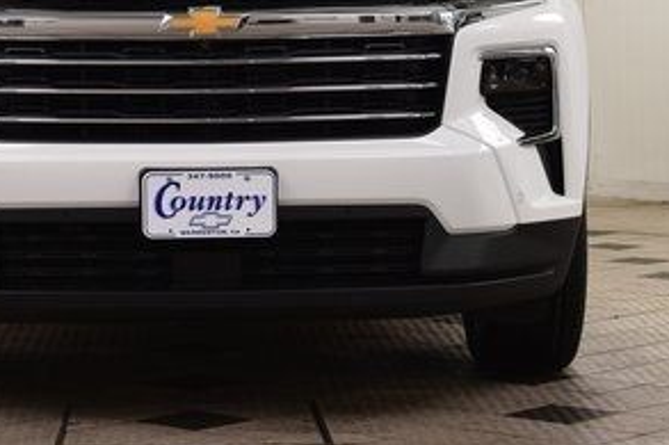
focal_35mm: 131
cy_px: 10
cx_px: 205
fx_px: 2433
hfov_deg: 15.6
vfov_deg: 10.4
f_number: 7.1
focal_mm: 40
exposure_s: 1/30
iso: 560
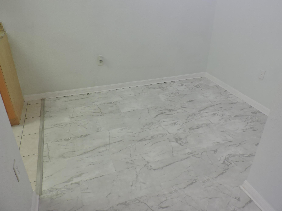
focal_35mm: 26
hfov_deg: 67.3
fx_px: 212
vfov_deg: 53.0
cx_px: 148
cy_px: 100
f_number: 3
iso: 220
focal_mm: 4.3
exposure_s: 1/30
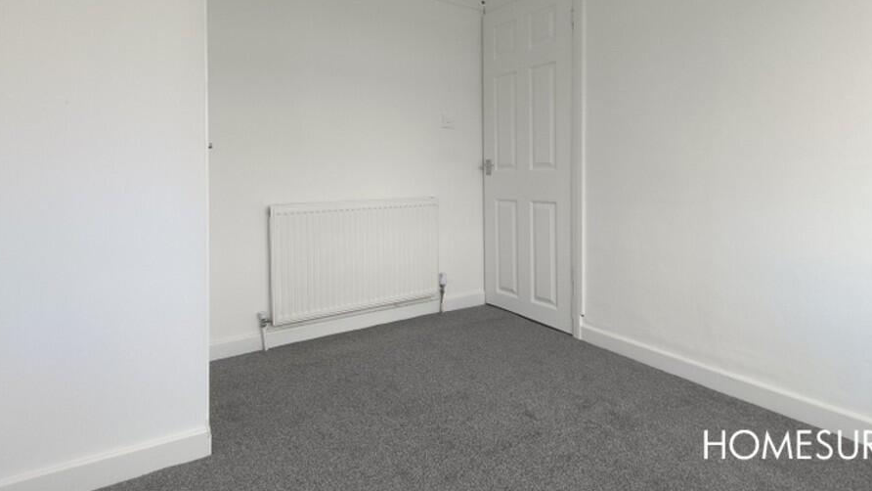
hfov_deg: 86.6
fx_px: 462
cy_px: 186
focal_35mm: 20
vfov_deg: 55.3
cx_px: 431
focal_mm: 2.78
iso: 64
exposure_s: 1/100
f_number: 2.2
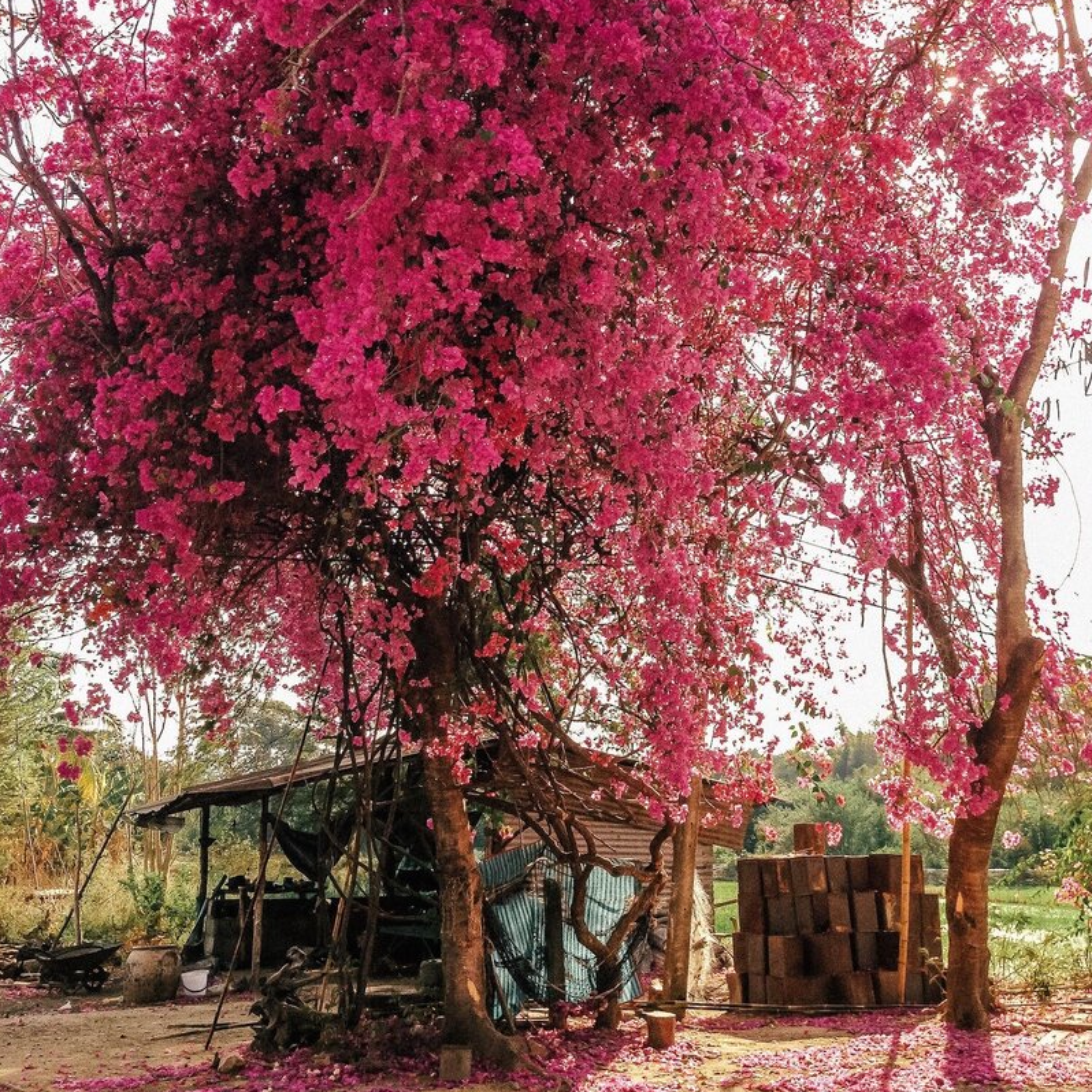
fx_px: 1392
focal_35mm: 39
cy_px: 467
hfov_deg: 42.8
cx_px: 546
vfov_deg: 42.7
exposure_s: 1/490
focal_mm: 4.13
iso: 50
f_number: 2.4
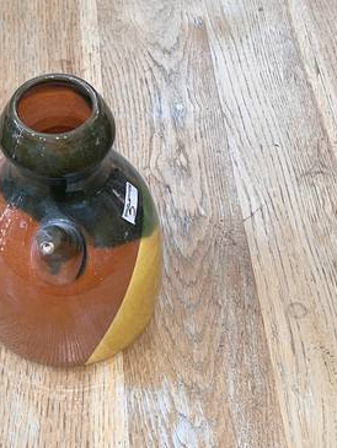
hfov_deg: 20.0
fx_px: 947
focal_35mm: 73
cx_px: 65
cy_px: 157
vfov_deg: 26.5
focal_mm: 5.1
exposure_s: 1/37
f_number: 1.6
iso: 32
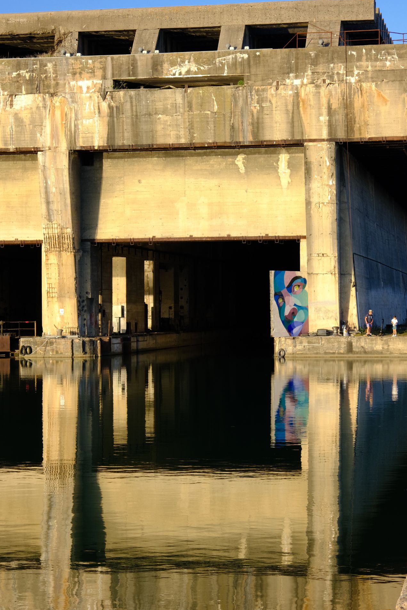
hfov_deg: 15.4
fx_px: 1509
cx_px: 208
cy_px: 313
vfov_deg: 22.9
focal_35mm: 89
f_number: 10
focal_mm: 55
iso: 200
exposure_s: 1/80
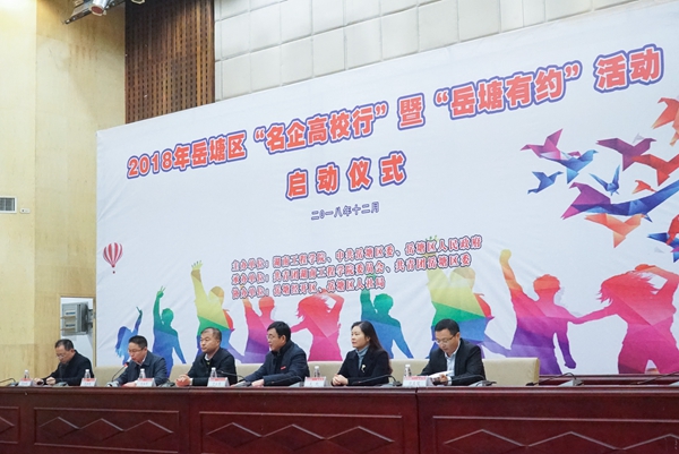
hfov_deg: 38.9
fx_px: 963
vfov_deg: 26.5
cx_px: 340
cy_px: 227
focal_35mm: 51
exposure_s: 1/125
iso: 32000
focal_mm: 51
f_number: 10
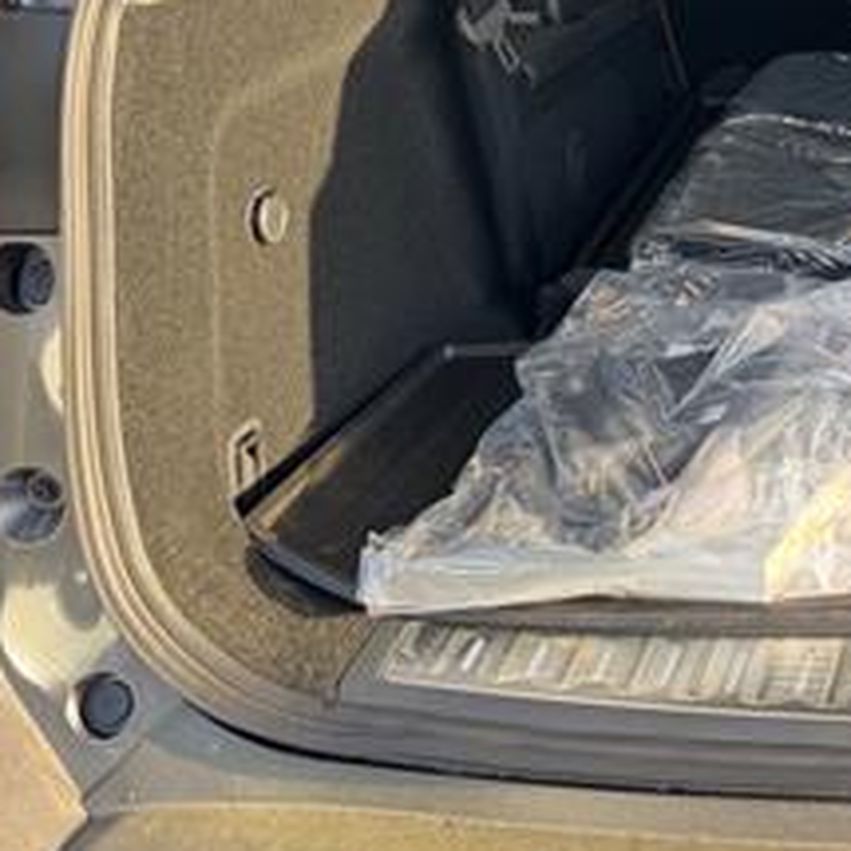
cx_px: 1164
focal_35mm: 63
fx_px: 1752
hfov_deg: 23.5
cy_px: -12
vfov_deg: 25.8
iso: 64
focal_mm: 6.76
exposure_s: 1/181
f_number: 1.78
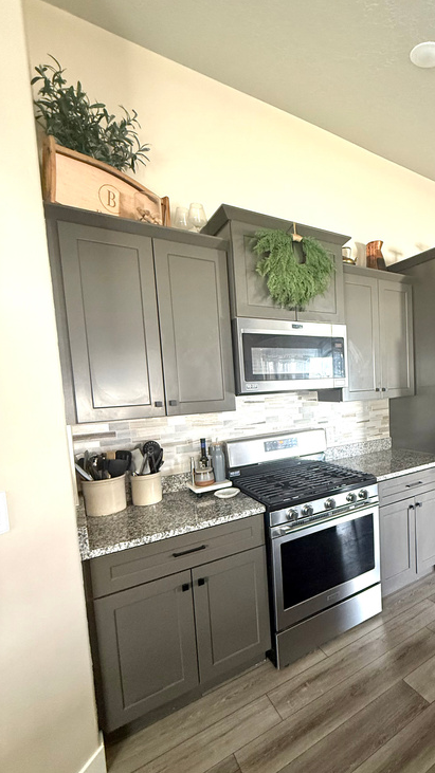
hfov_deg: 64.8
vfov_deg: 99.3
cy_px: 369
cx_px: 300
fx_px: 328
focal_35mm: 16
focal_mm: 2.22
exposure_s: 1/60
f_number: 2.2
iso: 320
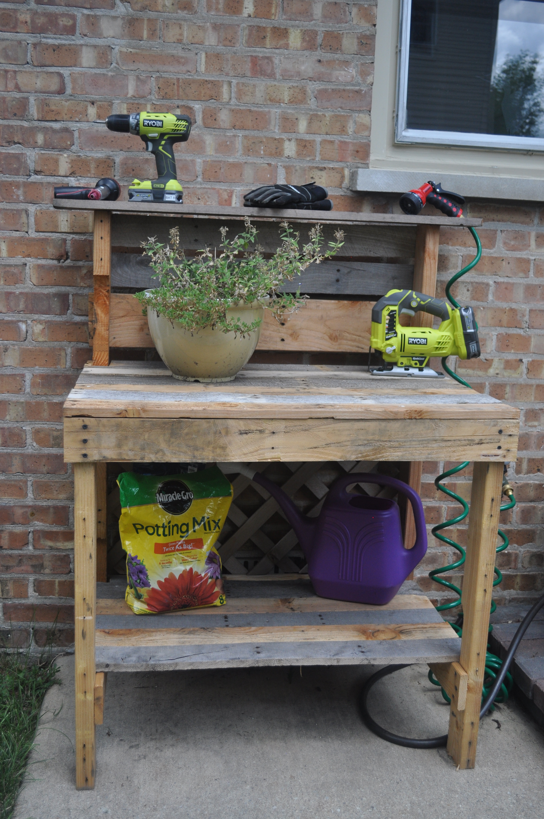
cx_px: 272
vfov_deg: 53.2
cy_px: 410
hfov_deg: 36.8
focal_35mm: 36
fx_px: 818
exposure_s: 1/1000
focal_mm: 24
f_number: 4
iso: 450
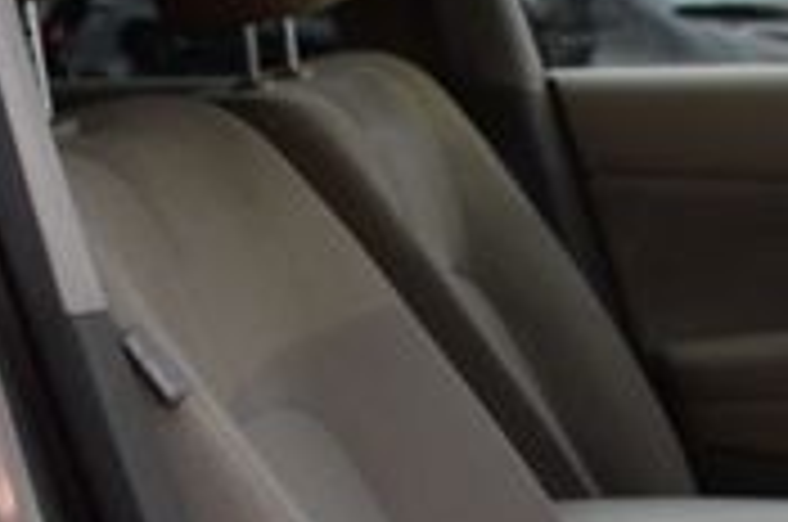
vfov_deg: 10.1
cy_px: 742
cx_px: 1117
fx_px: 2884
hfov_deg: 14.7
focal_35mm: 132
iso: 1600
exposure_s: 1/15
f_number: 4.5
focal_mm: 24
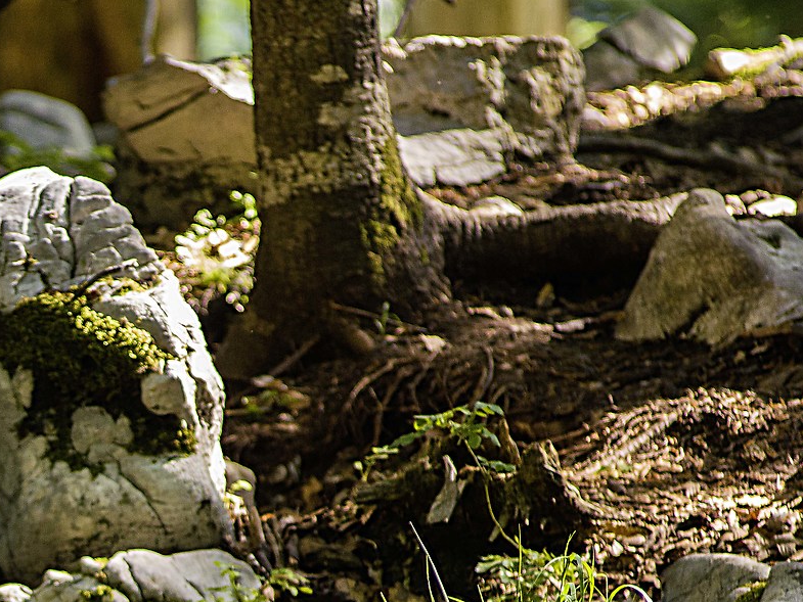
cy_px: 719
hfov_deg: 2.2
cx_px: -157
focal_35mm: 882
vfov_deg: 1.7
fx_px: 20463
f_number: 3.2
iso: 1250
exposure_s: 1/320
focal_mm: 300
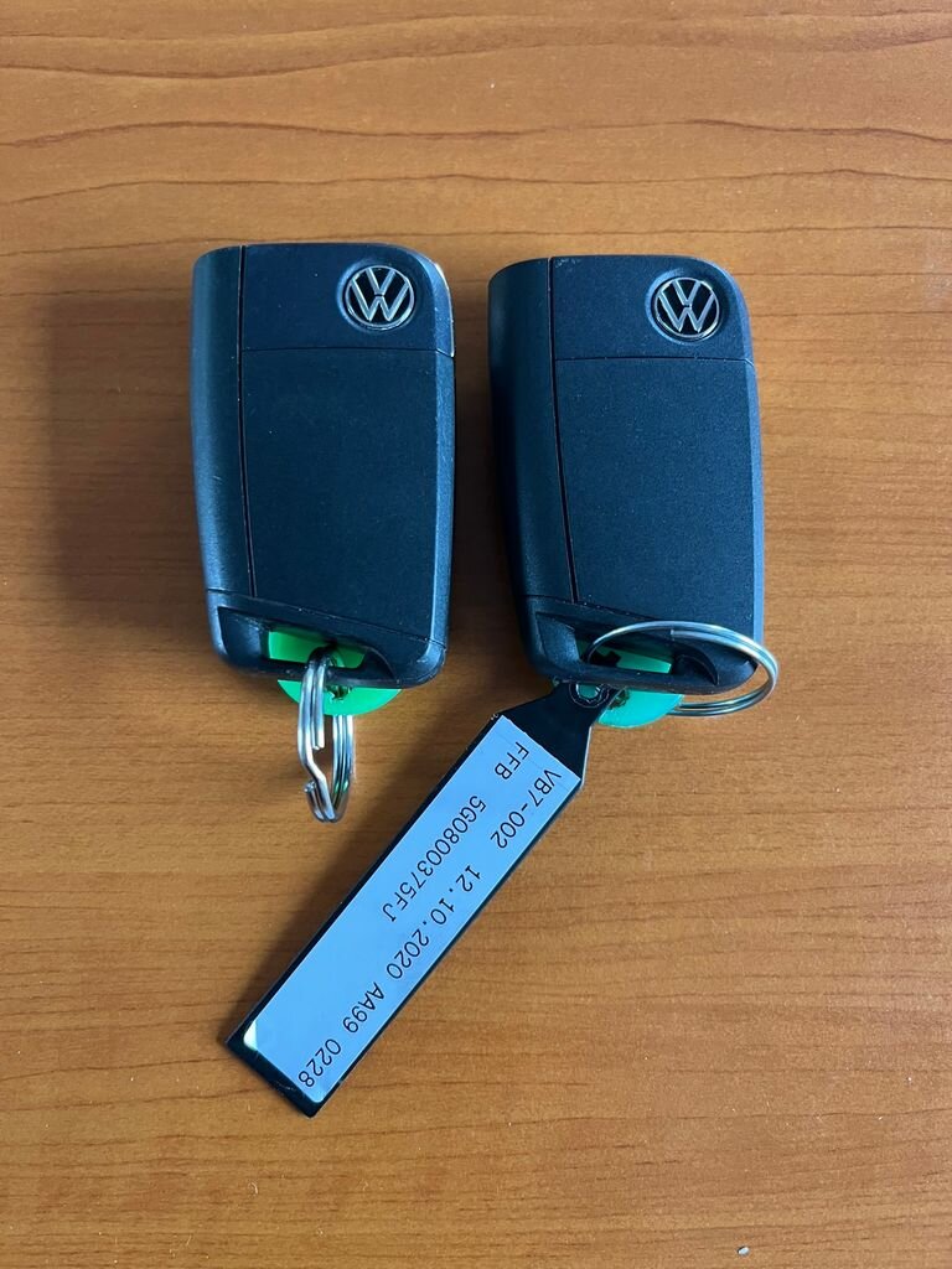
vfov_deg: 67.3
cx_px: 476
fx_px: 953
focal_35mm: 26
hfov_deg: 53.1
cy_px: 634
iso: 400
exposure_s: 1/60
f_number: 1.6
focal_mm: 5.1
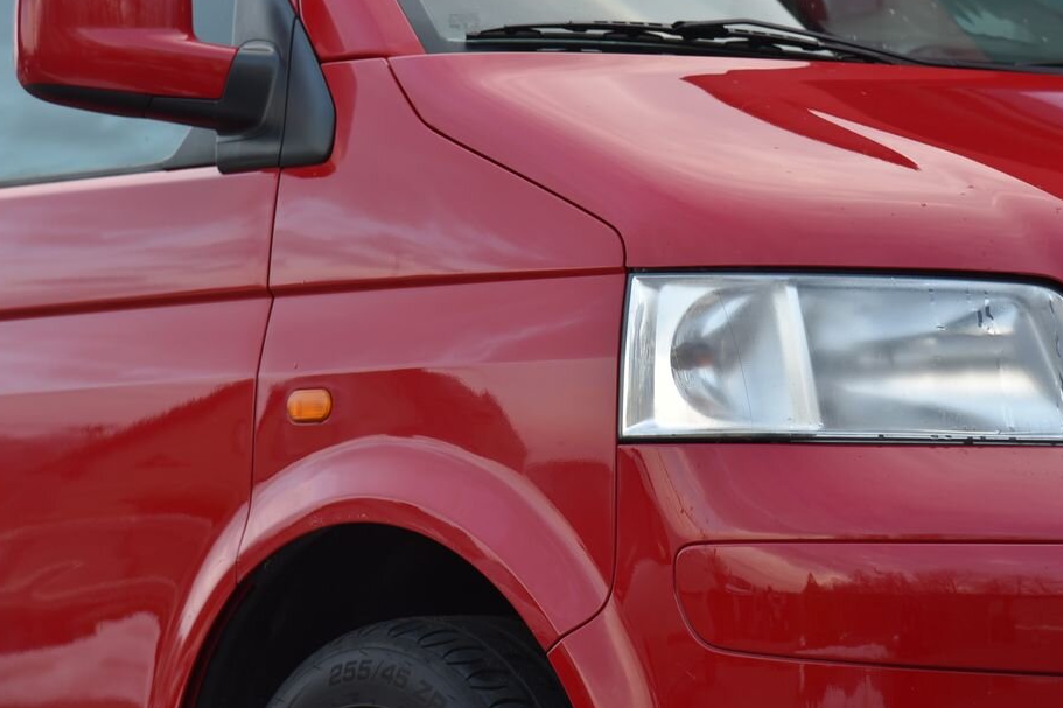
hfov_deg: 15.2
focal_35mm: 135
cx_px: 583
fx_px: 3985
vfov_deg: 10.2
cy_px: 348
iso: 500
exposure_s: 1/125
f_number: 5.6
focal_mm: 120
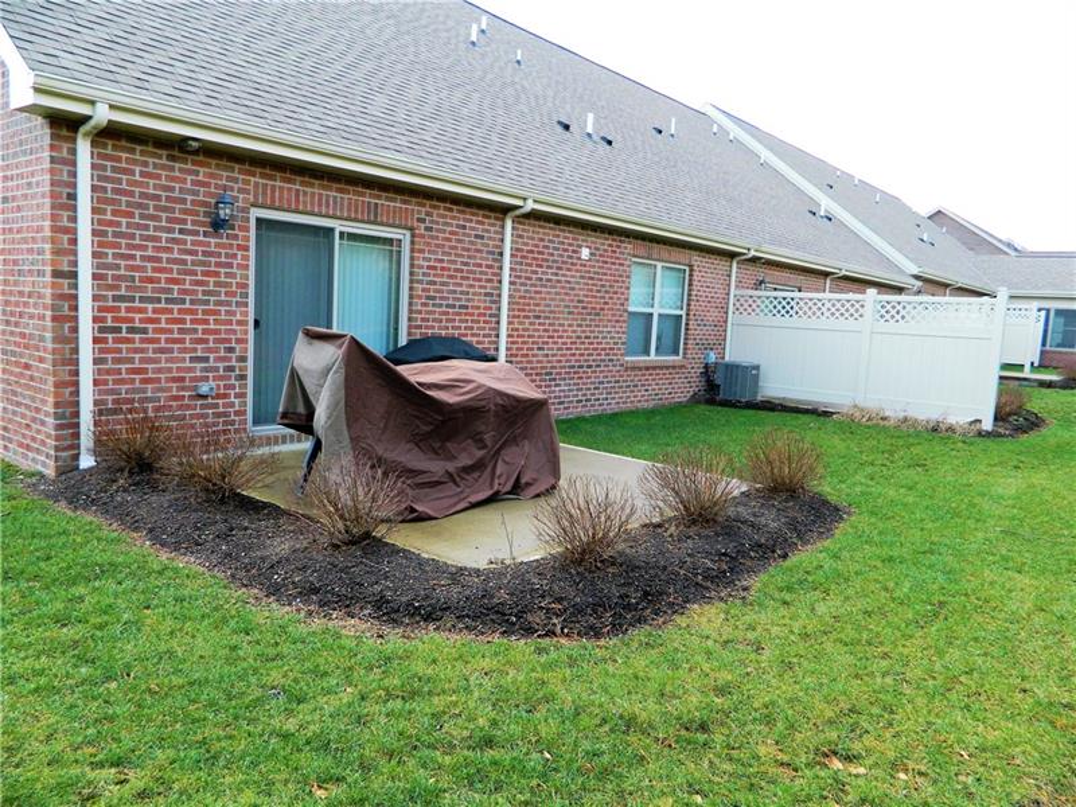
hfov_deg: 69.4
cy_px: 404
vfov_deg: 54.9
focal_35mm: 25
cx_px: 538
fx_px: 777
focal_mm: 4.5
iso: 140
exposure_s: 1/250
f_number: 3.1
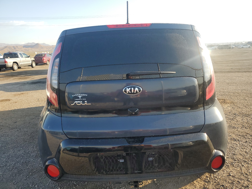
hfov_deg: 67.3
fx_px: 189
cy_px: 94
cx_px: 126
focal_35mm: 26
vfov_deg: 53.1
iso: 50
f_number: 1.5
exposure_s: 1/833
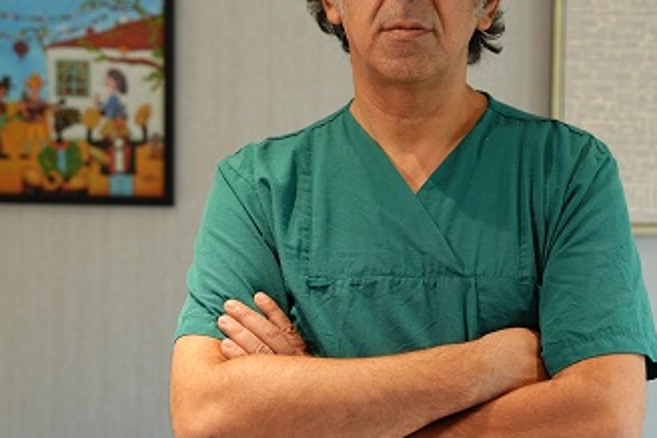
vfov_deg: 17.5
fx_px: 1424
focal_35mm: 78
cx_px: 436
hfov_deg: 25.8
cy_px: 174
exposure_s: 1/100
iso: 400
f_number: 2.8
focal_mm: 45
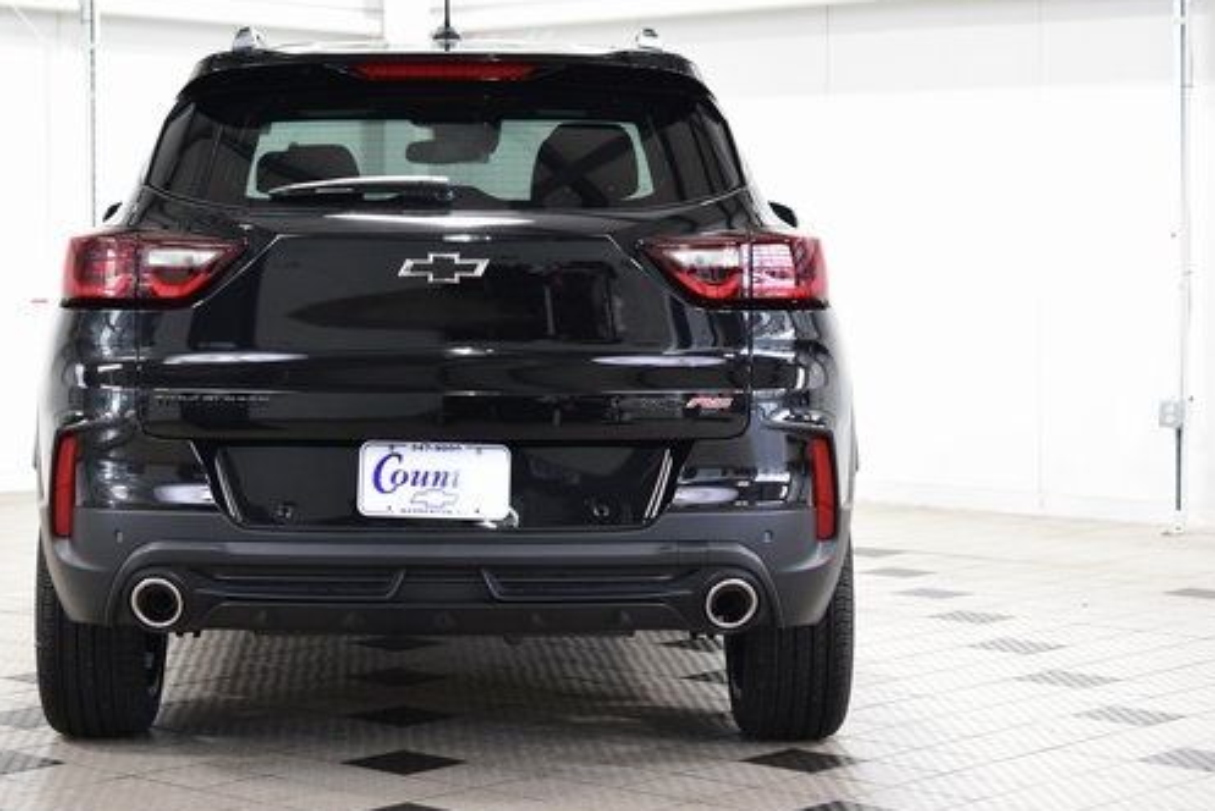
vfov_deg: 16.1
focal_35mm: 85
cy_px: 311
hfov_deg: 23.8
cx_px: 445
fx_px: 2870
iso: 1600
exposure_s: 1/60
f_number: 3.5
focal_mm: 44
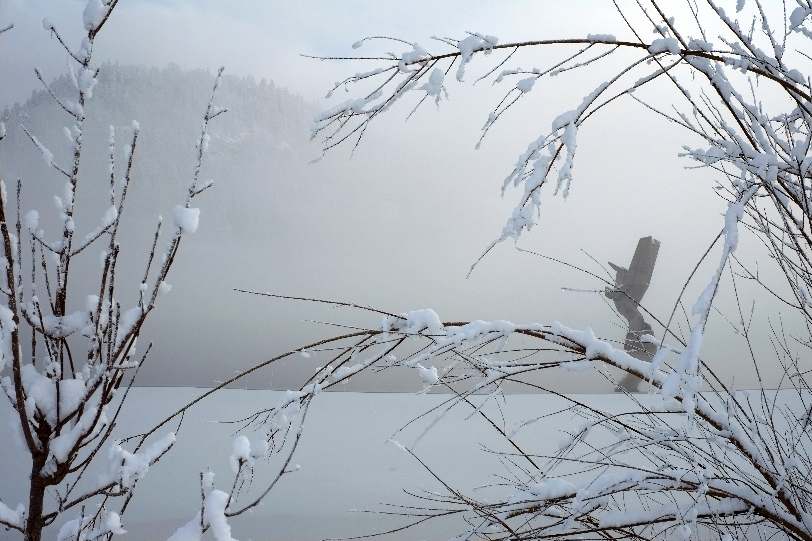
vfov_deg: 25.5
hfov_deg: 37.5
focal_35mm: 53
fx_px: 1195
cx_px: 406
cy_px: 270
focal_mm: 35
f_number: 11
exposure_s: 1/420
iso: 200
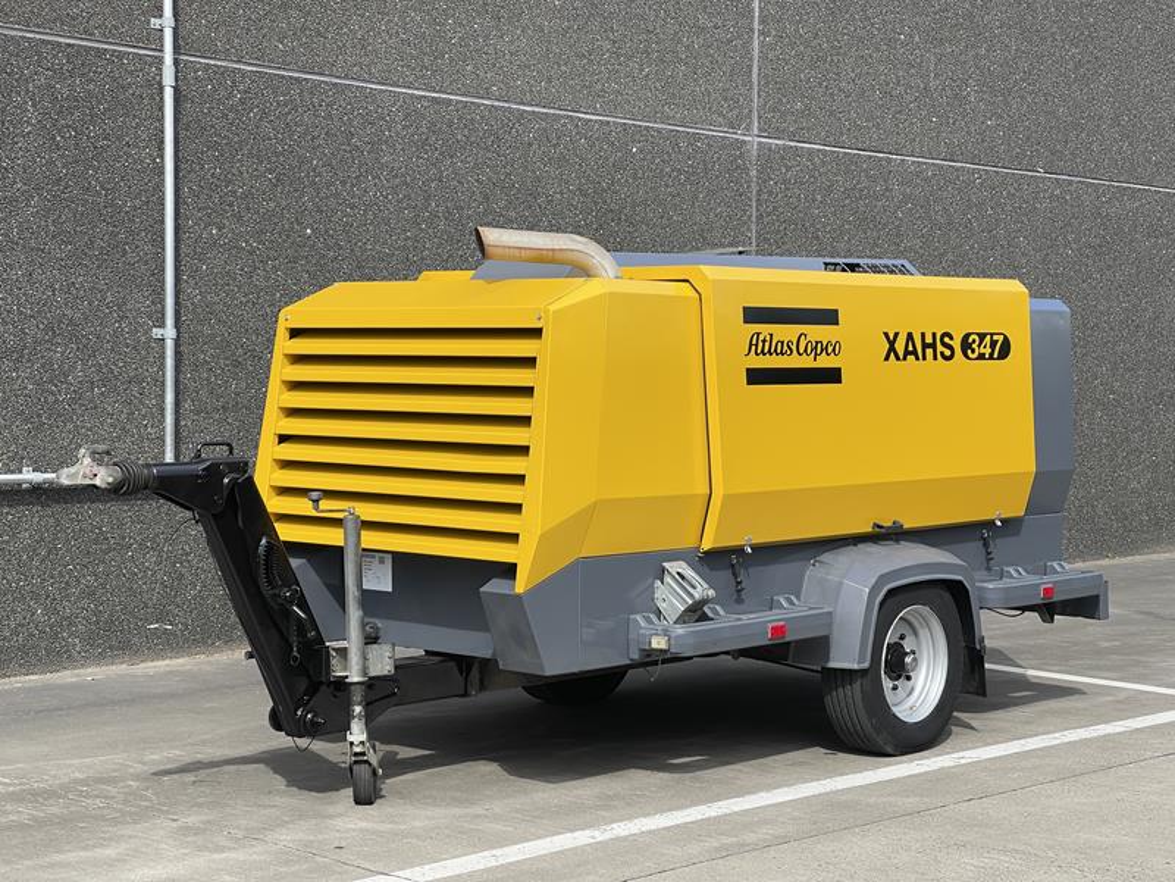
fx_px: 2172
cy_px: 441
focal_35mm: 64
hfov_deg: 30.3
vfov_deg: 22.9
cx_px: 588
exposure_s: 1/479
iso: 20
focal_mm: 7.5
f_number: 2.2
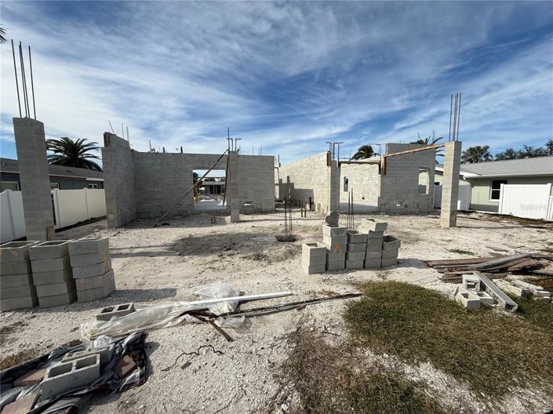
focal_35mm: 14
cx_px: 276
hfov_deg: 102.1
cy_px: 207
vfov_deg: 85.6
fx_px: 224
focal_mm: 2.22
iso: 50
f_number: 2.2
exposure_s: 1/3891
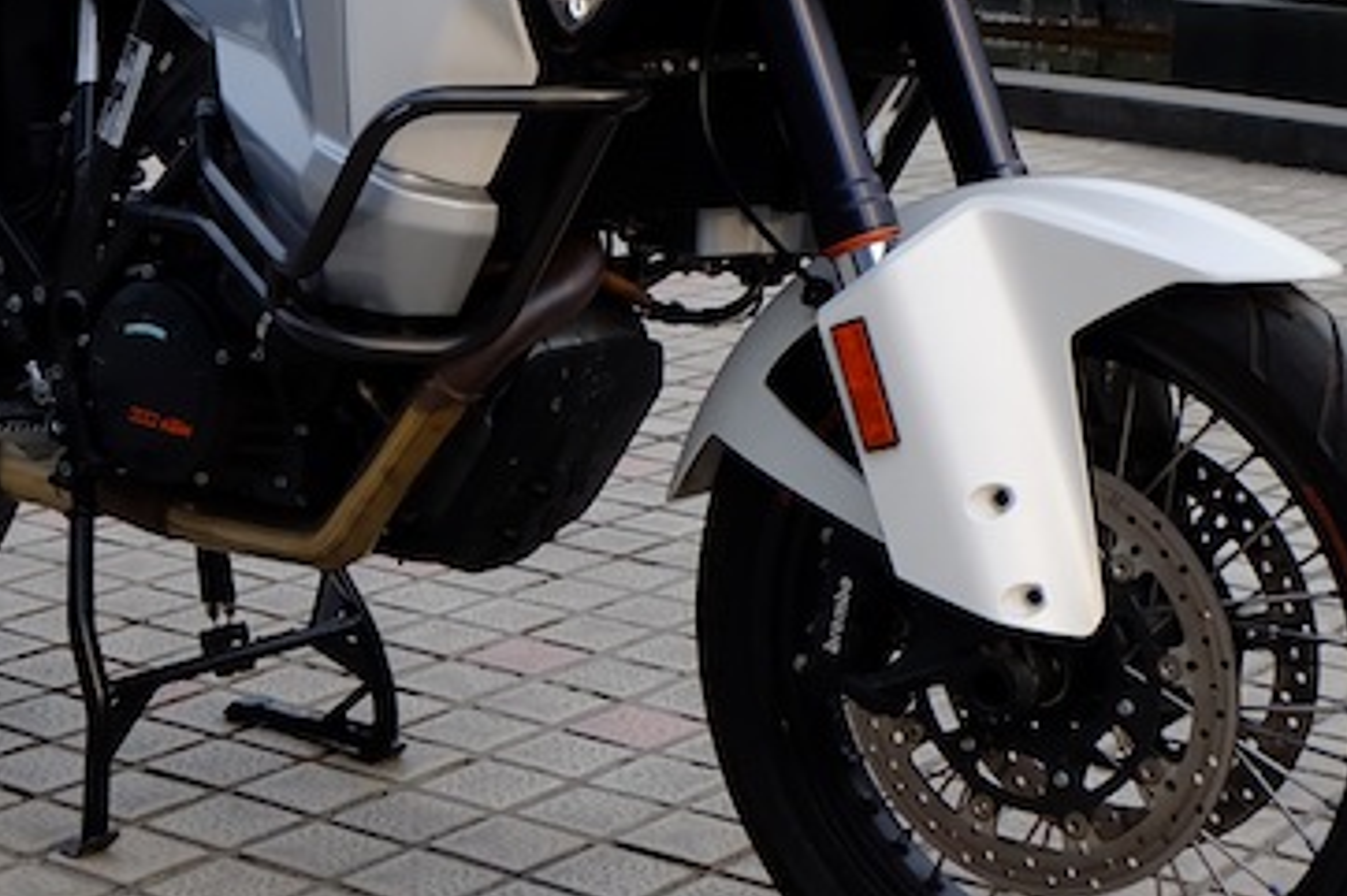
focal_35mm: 82
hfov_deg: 24.8
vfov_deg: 16.2
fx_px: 3067
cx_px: 580
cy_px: -58
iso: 400
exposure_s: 1/400
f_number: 5.6
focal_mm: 19.2
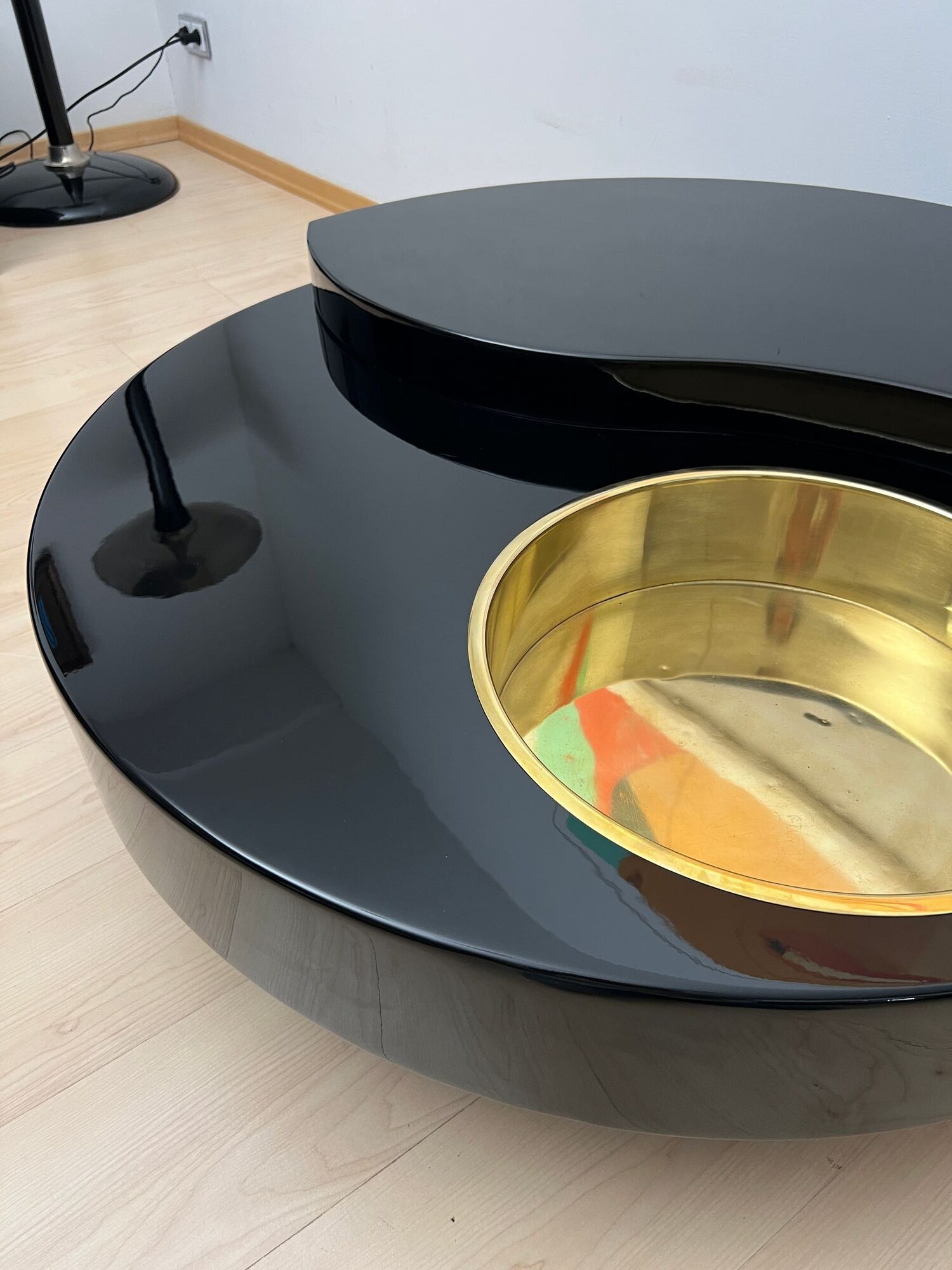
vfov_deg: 67.3
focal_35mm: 26
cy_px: 635
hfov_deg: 53.1
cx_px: 476
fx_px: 953
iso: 125
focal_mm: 5.7
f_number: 1.5
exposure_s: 1/64
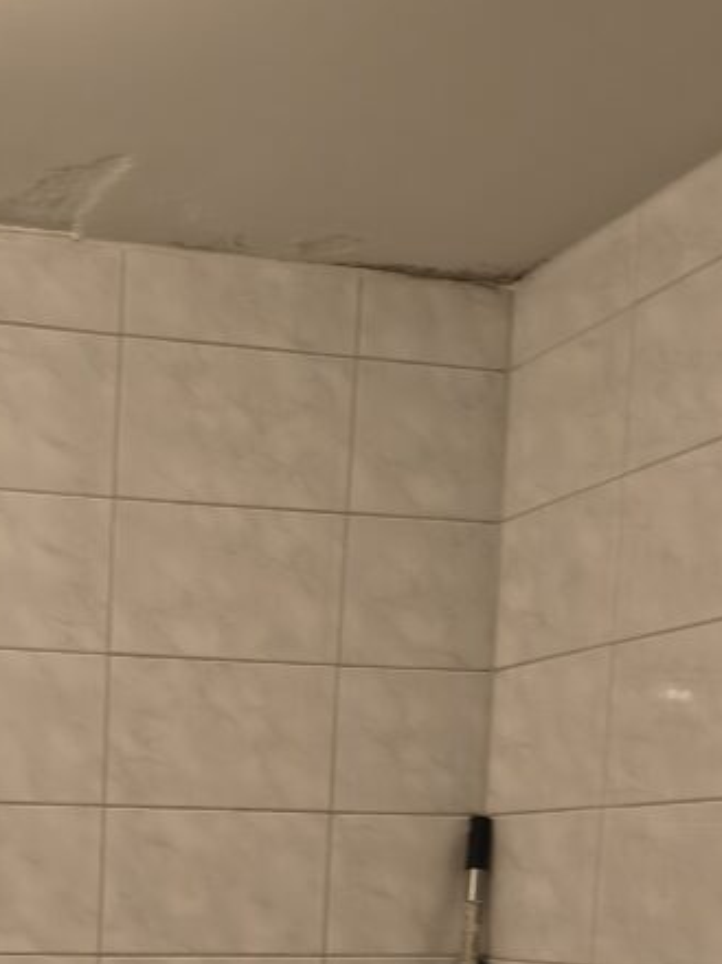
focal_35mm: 56
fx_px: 1558
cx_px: -97
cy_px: 1050
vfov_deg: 30.8
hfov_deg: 24.2
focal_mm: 5.56
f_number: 1.8
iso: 771
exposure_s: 1/50
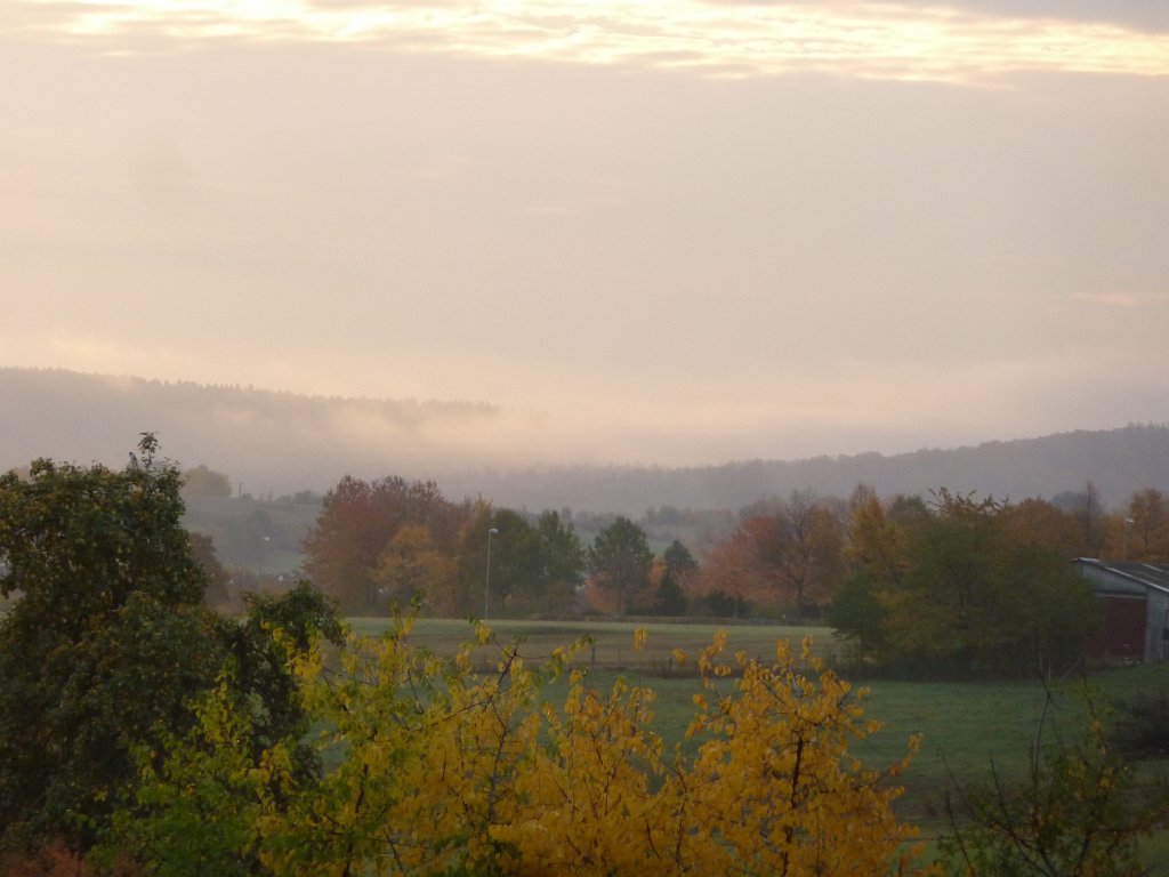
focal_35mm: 278
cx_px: 584
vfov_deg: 5.3
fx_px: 9388
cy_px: 438
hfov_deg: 7.1
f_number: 4.8
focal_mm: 45.7
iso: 250
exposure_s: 1/125
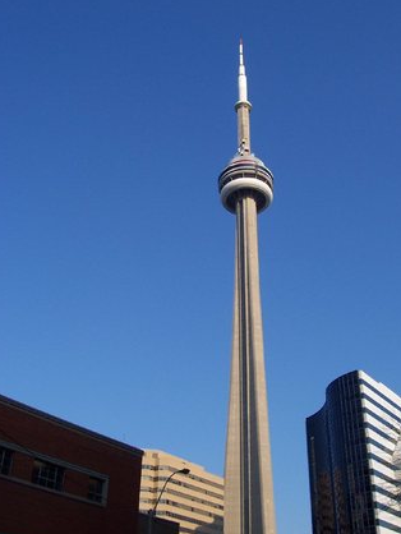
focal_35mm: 39
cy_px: 278
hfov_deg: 36.9
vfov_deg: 47.8
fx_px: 602
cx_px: 197
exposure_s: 1/500
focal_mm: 5.6
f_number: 5.6
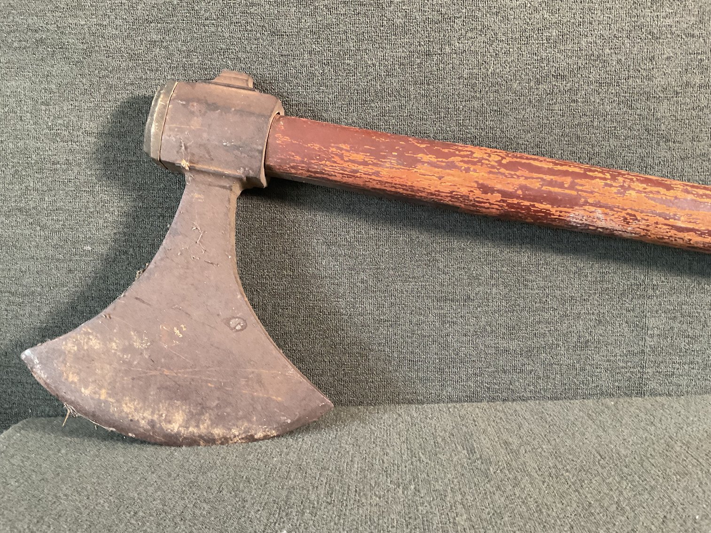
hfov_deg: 61.7
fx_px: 596
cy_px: 266
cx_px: 356
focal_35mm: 29
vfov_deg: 48.2
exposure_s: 1/60
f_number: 1.8
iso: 200
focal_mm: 3
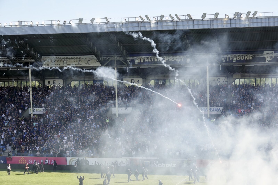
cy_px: 92
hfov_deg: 25.7
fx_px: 610
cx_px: 139
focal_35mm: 79
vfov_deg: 17.3
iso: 100
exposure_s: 1/400
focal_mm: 28.91
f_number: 3.5
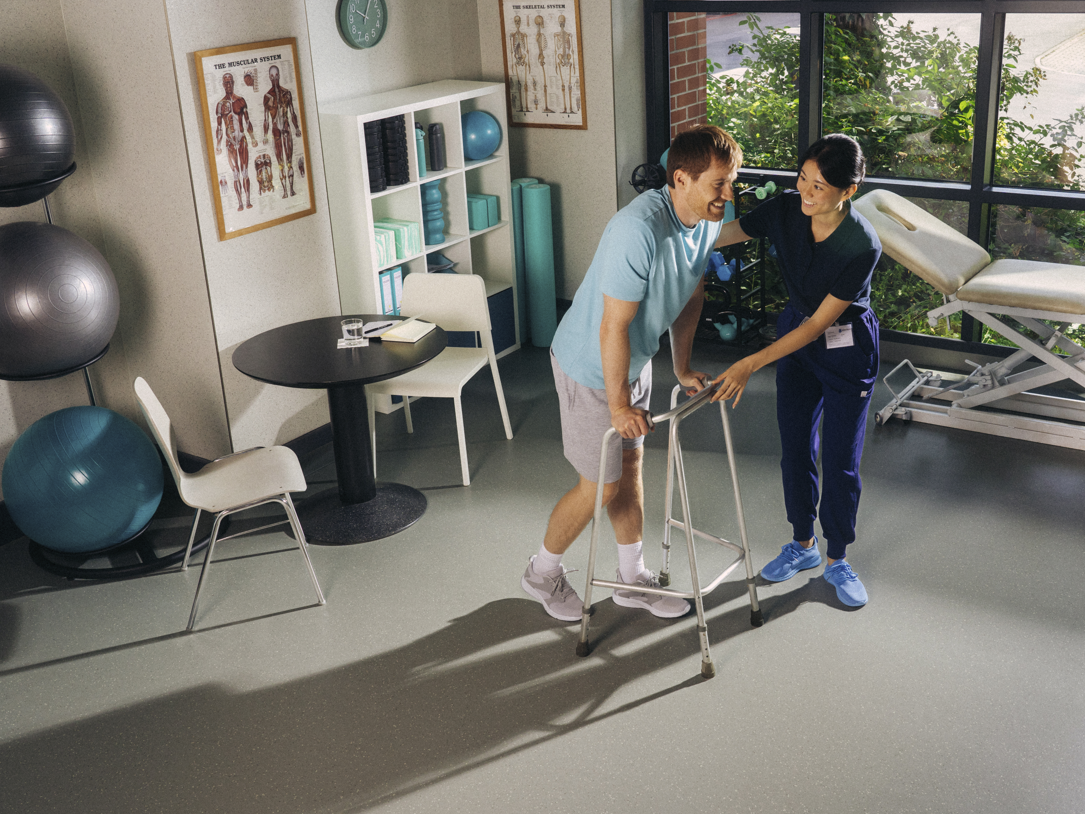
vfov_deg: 37.7
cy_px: 406
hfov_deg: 48.9
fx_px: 1191
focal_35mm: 38
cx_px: 594
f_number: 8
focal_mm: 35
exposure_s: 1/125
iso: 500
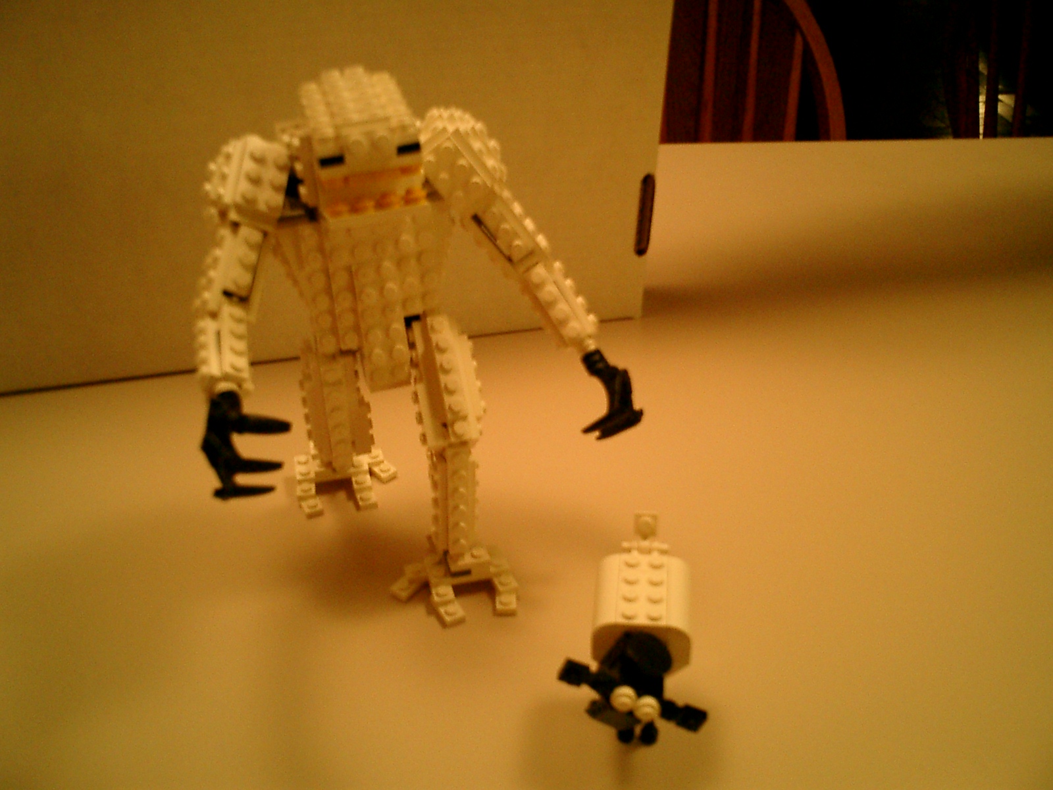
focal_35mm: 36
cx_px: 526
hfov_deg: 51.4
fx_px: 1095
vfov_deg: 39.7
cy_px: 395
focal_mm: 7.5
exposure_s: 1/30
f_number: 3.2
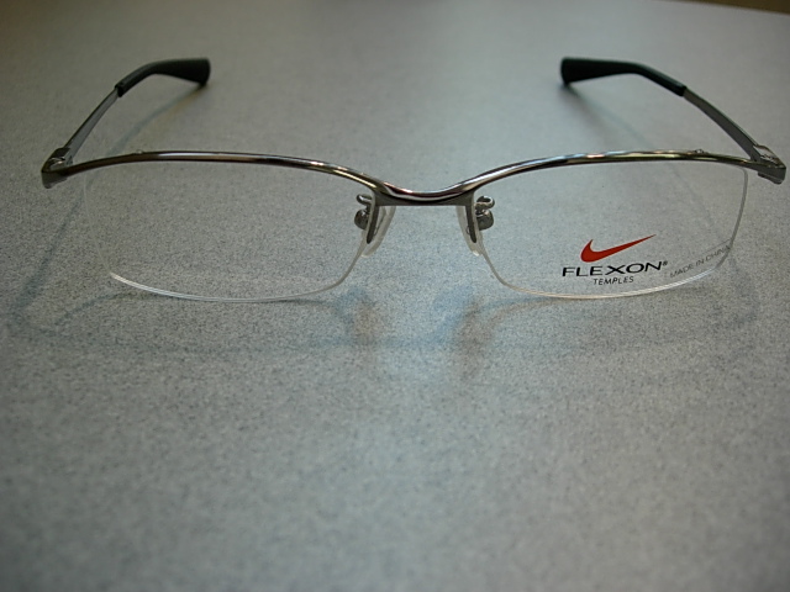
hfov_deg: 49.0
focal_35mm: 38
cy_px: 296
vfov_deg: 37.7
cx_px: 395
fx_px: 867
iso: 64
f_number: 2.8
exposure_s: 1/80.6
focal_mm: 7.8
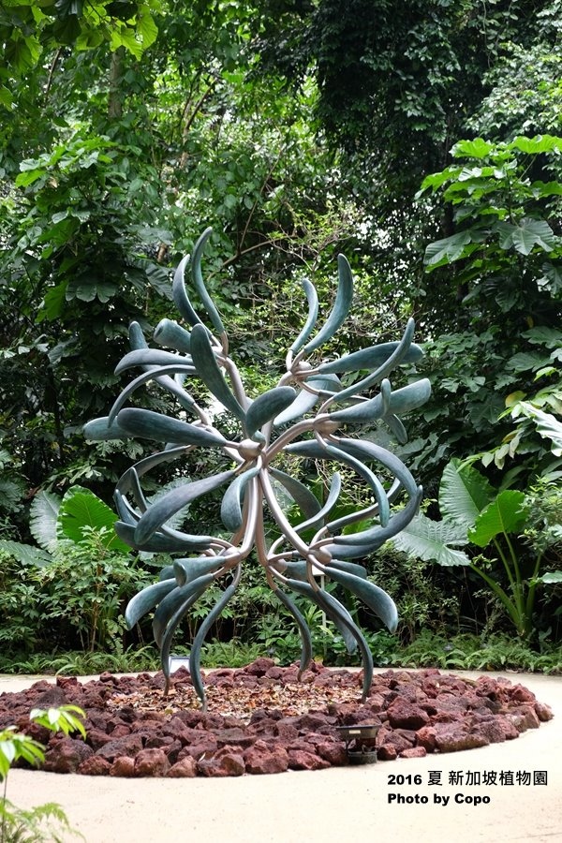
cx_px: 281
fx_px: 1311
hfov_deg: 24.2
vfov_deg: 35.6
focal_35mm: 56
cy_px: 422
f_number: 3.6
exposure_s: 1/110
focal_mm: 37.4
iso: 320
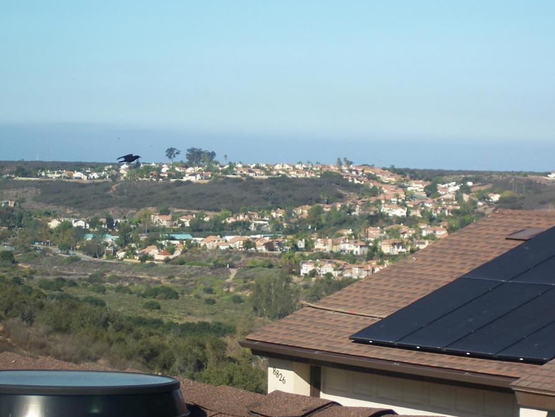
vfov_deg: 9.9
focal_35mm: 150
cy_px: 207
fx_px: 2405
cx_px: 268
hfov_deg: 13.2
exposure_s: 1/350
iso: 80
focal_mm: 22
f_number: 4.8
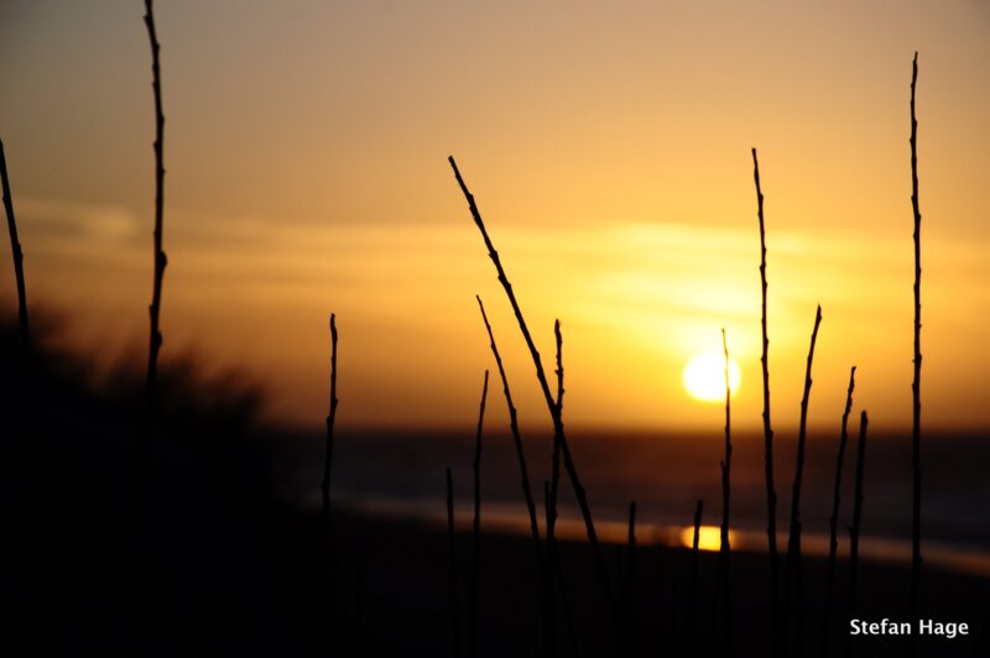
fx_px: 4328
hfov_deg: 13.1
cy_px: 329
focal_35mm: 158
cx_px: 495
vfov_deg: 8.7
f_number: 11
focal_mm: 105
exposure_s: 1/400
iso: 200
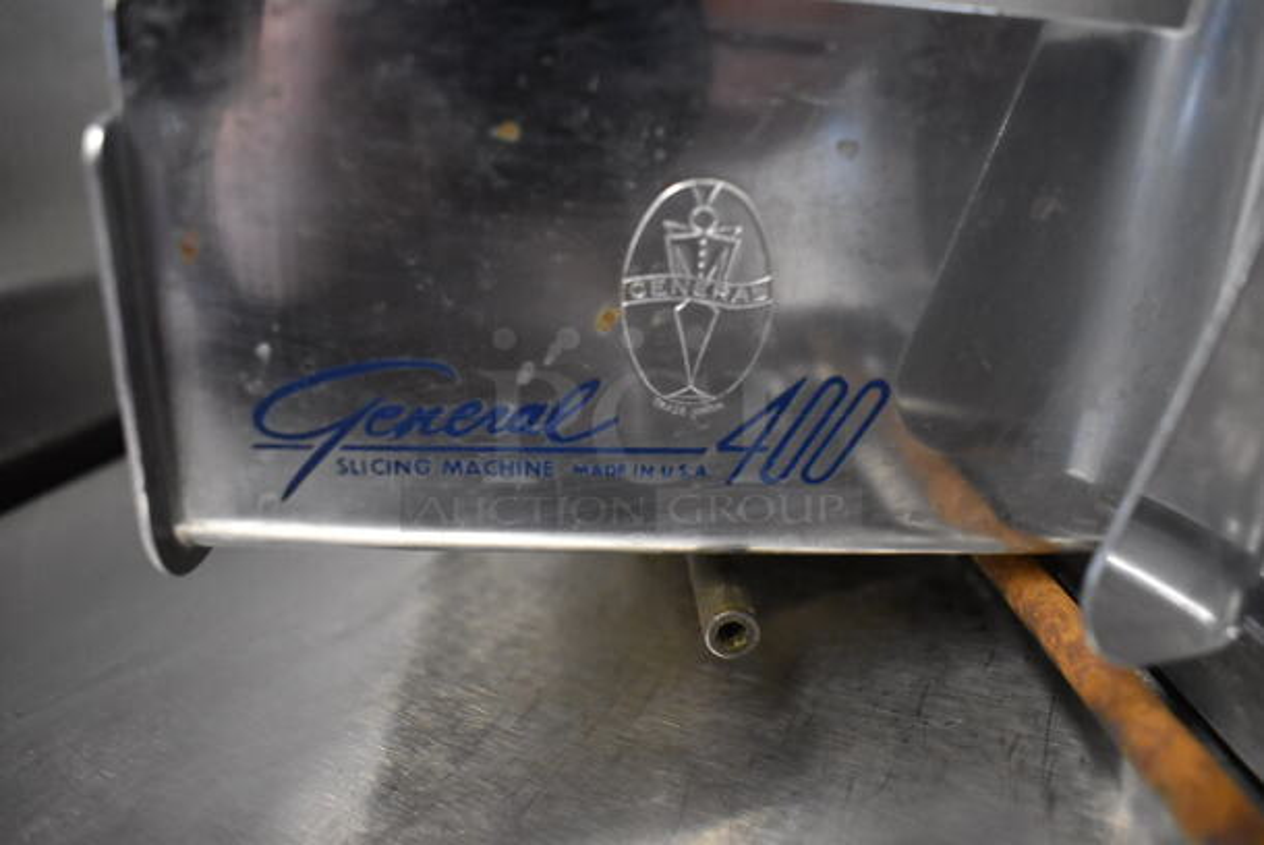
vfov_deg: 48.0
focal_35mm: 27
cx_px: 632
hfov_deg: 67.3
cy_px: 422
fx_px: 949
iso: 4000
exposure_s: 1/125
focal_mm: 18
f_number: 3.5
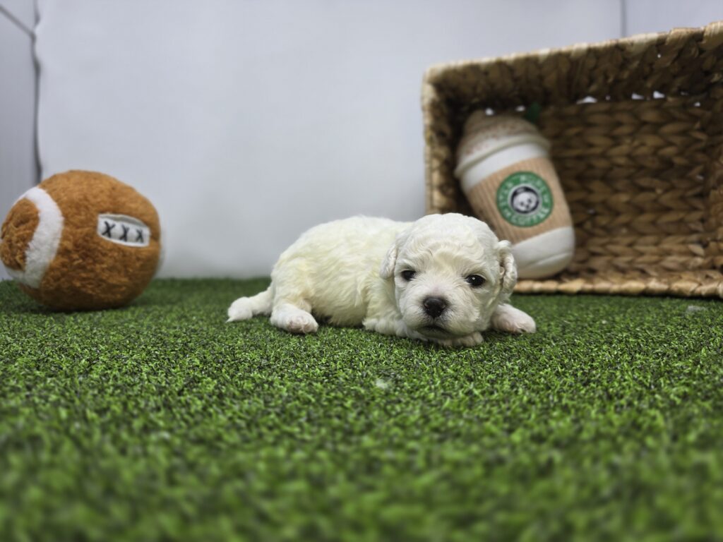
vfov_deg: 58.9
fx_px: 480
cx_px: 362
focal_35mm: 23
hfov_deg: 73.9
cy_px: 271
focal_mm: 6.3
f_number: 1.7
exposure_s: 1/120
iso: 40
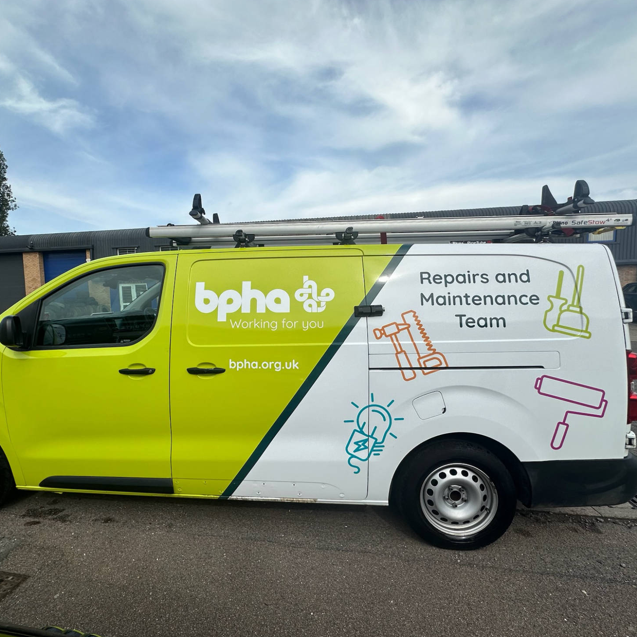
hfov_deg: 83.5
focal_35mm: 17
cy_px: 326
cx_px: 274
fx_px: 354
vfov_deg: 84.0
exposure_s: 1/2506
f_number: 2.2
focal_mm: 2.22
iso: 50
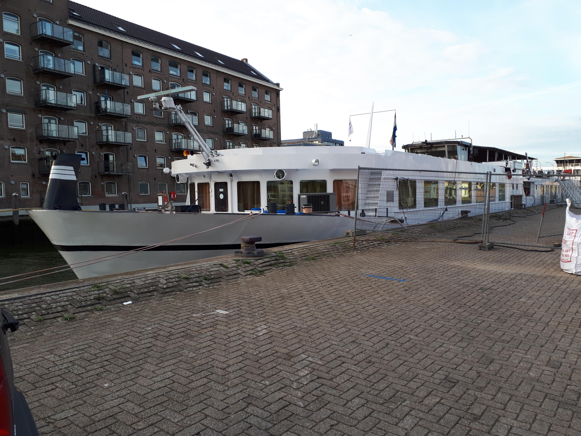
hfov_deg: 65.3
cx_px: 290
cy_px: 218
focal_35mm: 27
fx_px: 453
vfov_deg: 51.4
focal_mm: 3.6
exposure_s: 1/341
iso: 40
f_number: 1.9
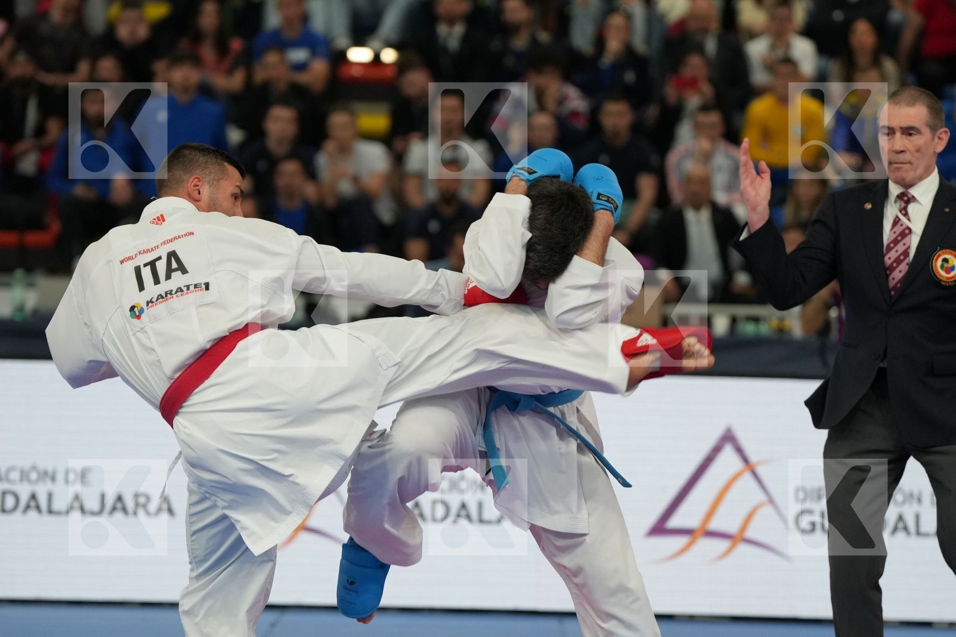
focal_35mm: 204
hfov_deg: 10.1
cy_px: 318
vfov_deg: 6.7
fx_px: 5417
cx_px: 478
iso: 1600
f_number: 2.8
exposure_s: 1/1000
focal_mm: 136
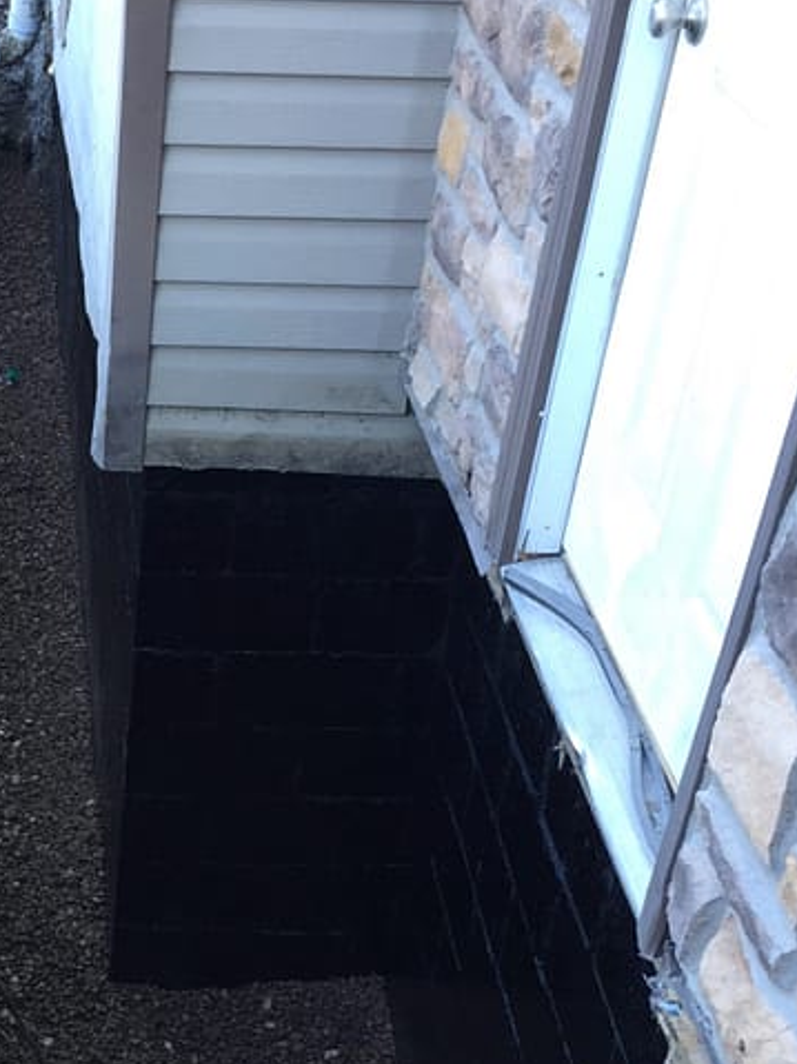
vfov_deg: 30.8
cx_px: 22
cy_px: 775
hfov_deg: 22.8
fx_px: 1904
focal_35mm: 62
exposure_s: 1/60
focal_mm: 4.15
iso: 40
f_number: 2.2
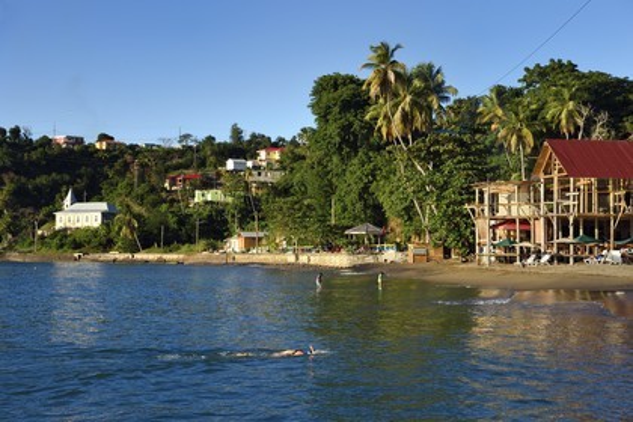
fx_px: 1143
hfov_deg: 31.0
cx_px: 316
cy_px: 211
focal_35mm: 65
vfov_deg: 20.9
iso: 200
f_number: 13
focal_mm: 65
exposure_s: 1/200
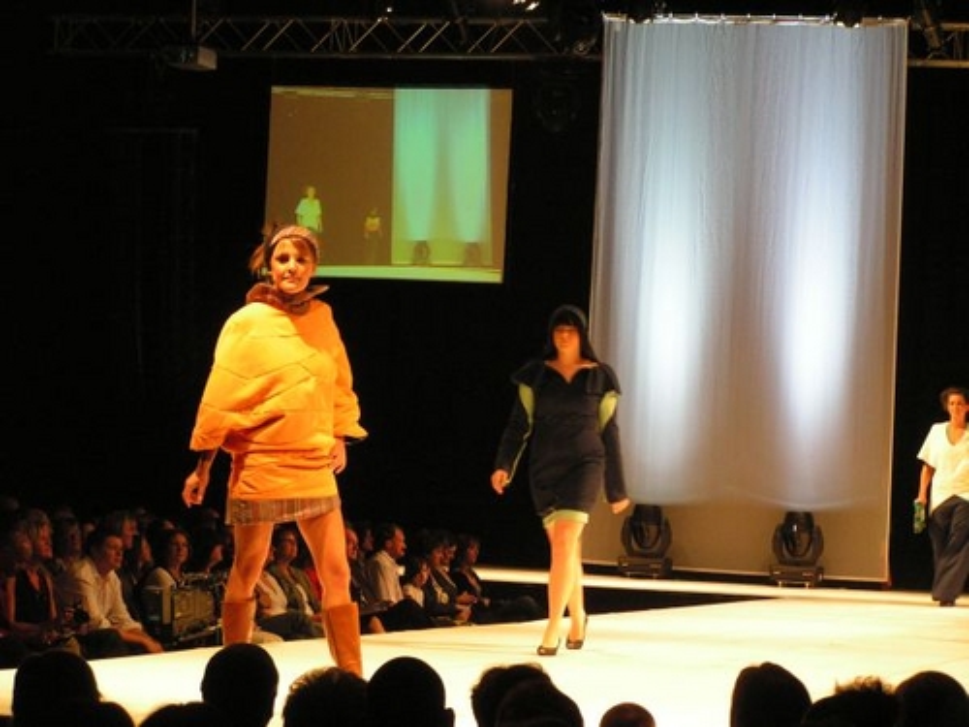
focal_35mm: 125
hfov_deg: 15.8
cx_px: 484
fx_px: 3499
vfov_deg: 11.9
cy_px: 364
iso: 200
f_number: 3.2
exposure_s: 1/40
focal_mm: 20.8
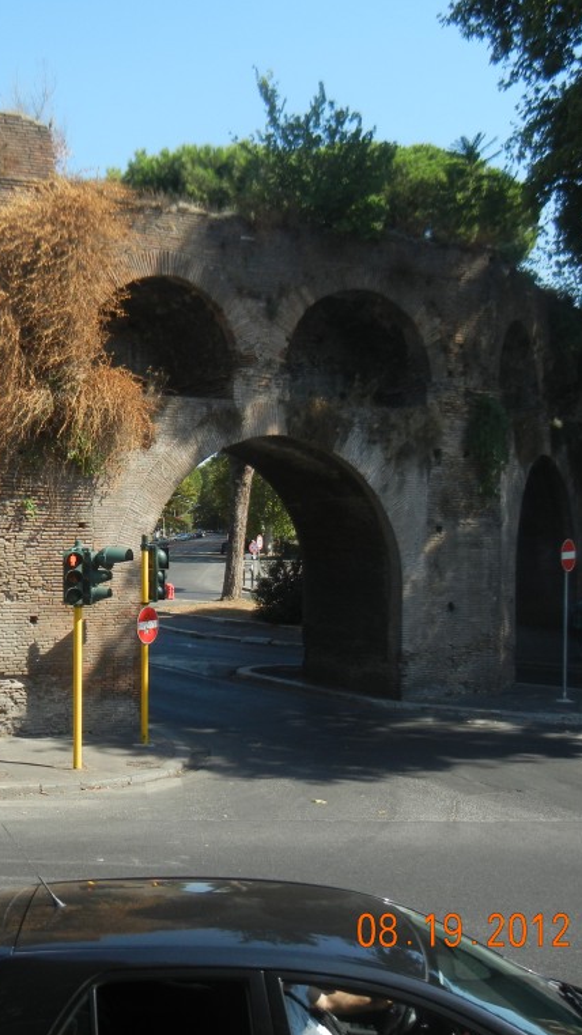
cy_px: 517
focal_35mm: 44
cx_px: 88
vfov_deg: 46.4
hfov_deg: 26.4
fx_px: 1207
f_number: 3.5
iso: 160
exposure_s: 1/711
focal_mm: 5.4
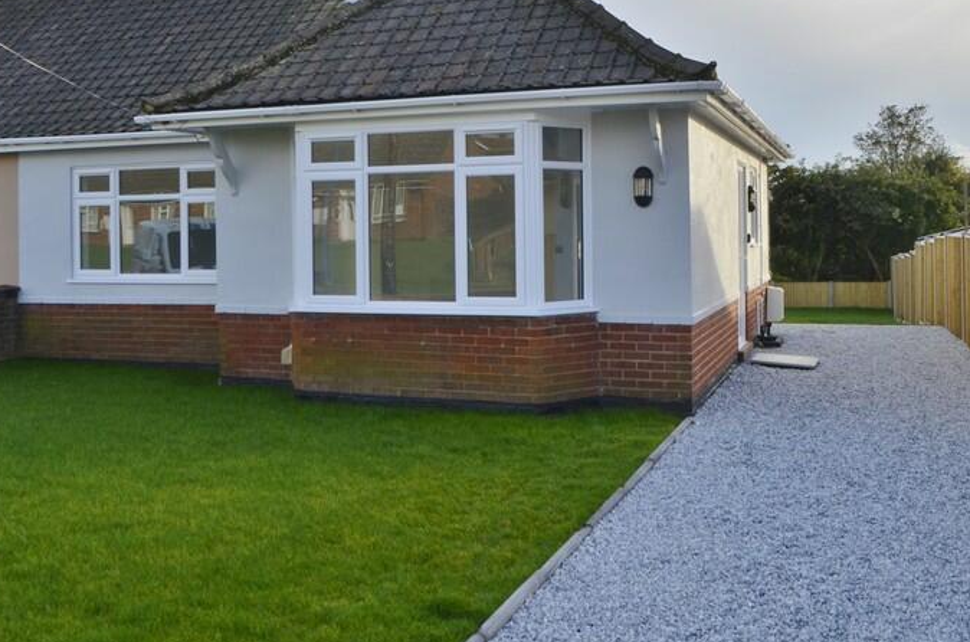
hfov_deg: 47.3
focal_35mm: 41
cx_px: 396
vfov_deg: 32.0
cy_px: 171
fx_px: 1102
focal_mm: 18
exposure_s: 1/200
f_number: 7.1
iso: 200
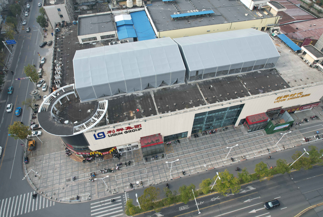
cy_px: 108
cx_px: 162
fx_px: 198
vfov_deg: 57.4
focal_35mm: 22
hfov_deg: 78.5
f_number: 2.8
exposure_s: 1/725
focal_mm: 8.38
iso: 100
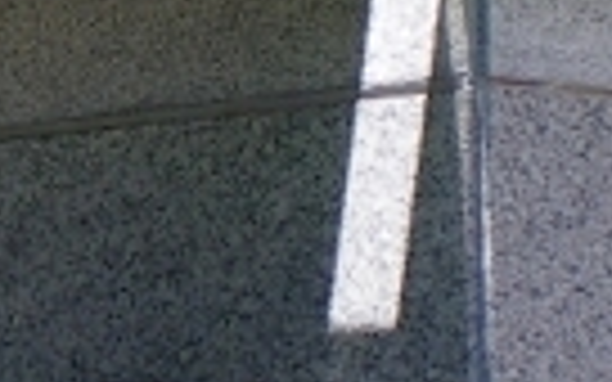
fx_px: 4203
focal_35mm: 252
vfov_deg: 5.2
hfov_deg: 8.3
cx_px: 9
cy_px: 124
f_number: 4.6
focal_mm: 6.3
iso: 50
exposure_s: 1/200
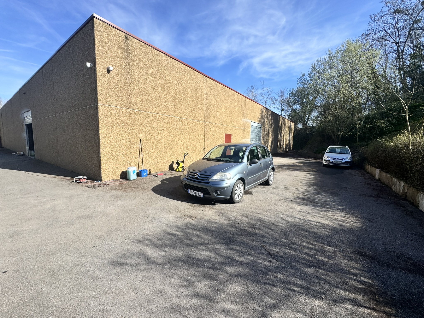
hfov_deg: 102.1
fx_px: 171
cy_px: 159
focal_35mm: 14
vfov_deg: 85.7
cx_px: 212
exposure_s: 1/1370
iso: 40
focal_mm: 2.22
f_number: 2.2
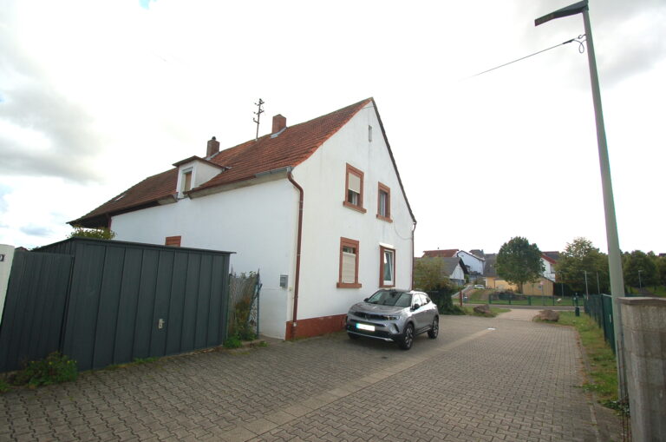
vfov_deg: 77.1
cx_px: 333
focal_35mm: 15
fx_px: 277
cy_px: 221
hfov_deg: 100.5
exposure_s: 1/500
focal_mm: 10
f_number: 6.3
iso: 200
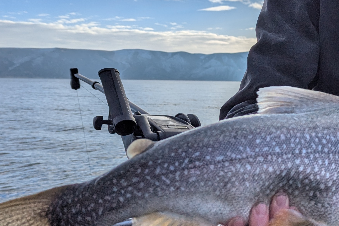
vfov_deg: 23.4
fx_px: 546
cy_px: 95
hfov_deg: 32.8
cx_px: 305
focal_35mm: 58
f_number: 1.85
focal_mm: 6.81
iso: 35
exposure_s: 1/3650
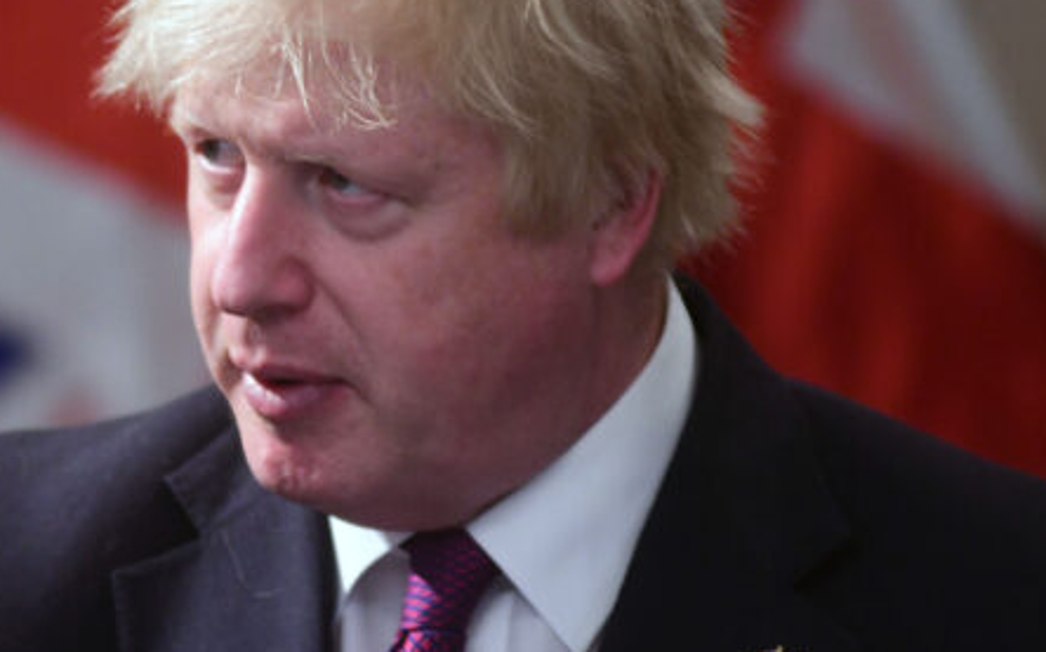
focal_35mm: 529
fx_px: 15073
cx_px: 229
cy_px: 268
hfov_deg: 4.0
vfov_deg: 2.5
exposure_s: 1/160
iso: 1600
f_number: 2.8
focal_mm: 200
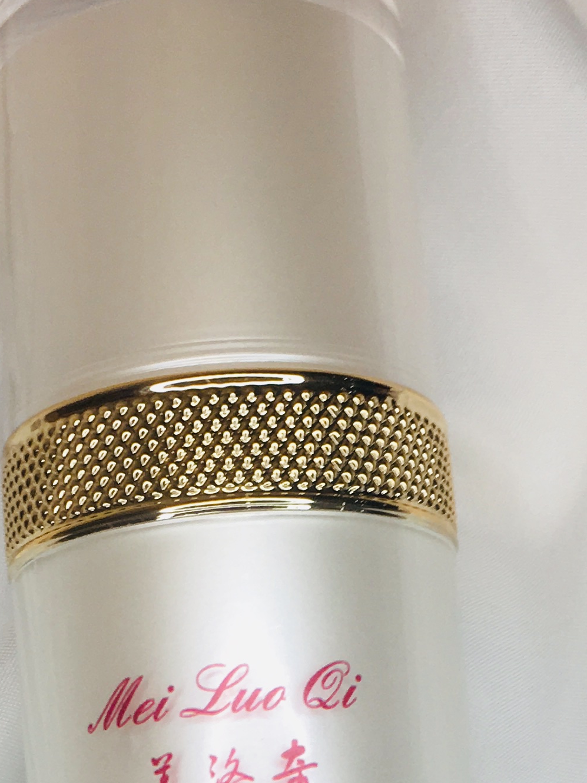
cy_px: 805
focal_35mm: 88
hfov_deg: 16.8
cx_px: 271
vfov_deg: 21.4
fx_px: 1989
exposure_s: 1/100
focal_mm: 4.15
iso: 32
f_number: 2.2
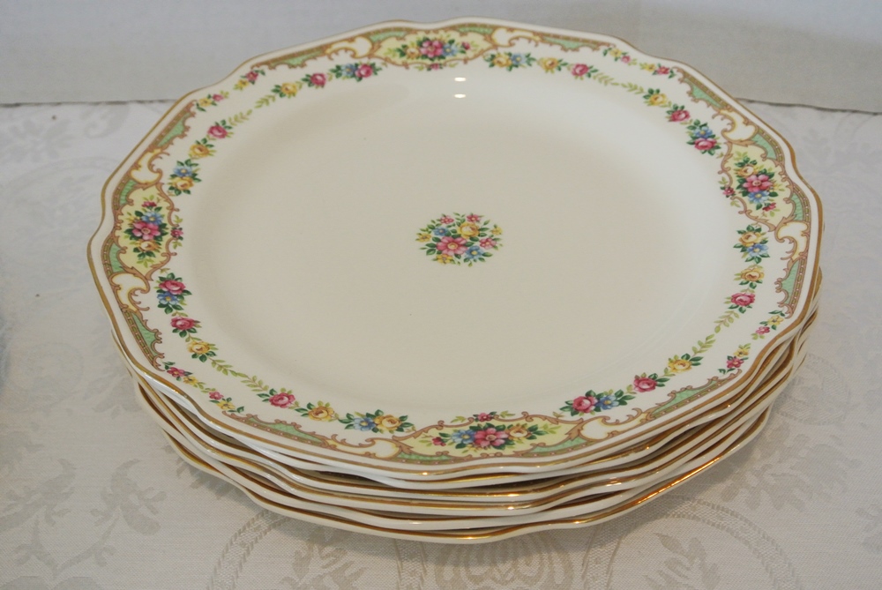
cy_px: 295
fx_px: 1153
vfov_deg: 28.7
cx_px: 441
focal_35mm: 47
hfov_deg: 41.9
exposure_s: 1/60
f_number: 4.5
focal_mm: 17.5
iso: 560
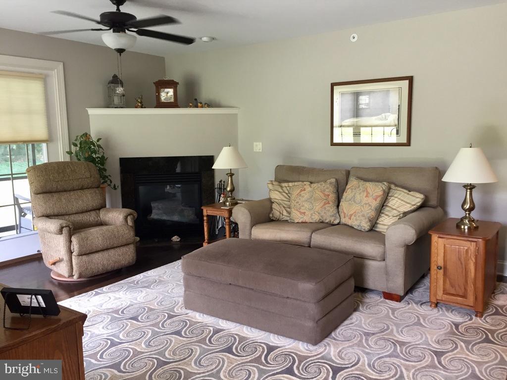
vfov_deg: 48.2
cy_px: 190
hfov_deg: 61.7
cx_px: 254
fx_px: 425
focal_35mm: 29
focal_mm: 4.15
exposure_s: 1/30
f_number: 2.2
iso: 80
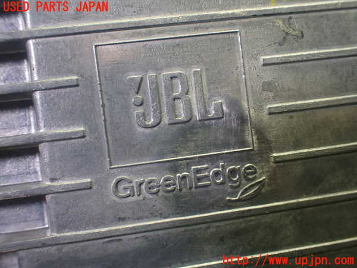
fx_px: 309
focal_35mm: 30
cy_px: 134
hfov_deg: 60.0
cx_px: 178
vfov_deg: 46.8
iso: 250
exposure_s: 1/125
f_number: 2.3
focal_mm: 5.4
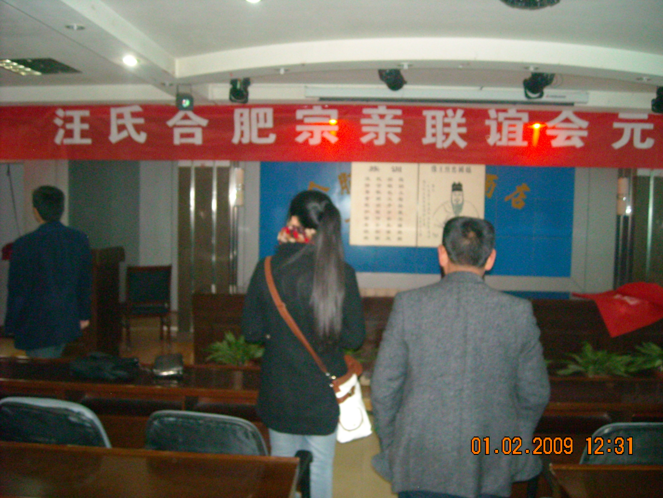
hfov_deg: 52.6
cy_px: 249
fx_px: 670
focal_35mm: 35
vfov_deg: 40.7
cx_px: 332
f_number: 2.8
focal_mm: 5.7
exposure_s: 1/60
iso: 644
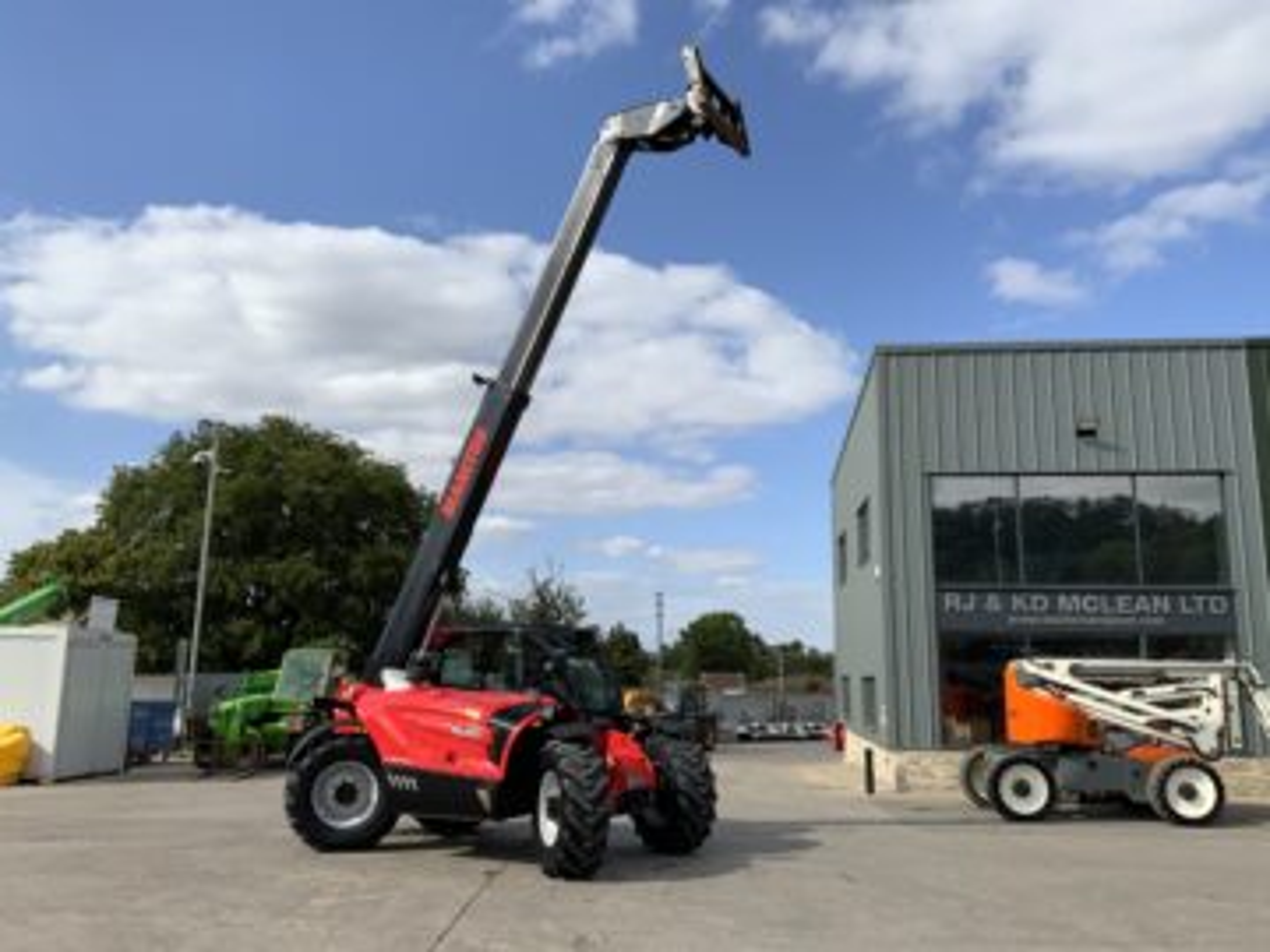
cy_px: 476
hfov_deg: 61.7
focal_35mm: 29
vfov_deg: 48.2
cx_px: 635
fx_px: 1064
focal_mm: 3
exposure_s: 1/2427
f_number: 1.8
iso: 16
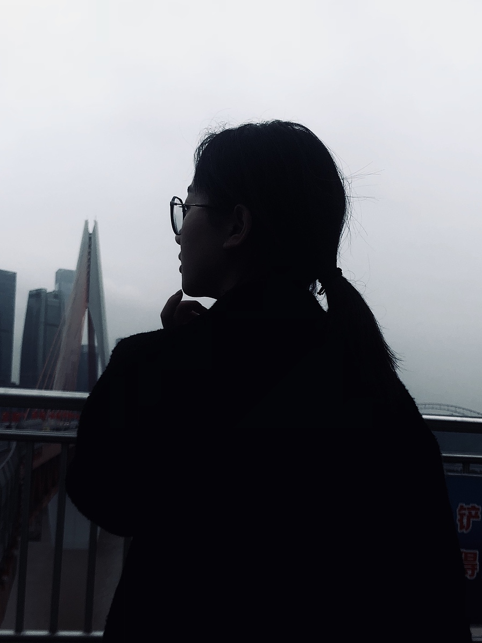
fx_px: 743
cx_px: 232
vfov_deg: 46.2
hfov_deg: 35.9
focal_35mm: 40
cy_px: 421
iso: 20
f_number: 1.8
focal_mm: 4
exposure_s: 1/2114
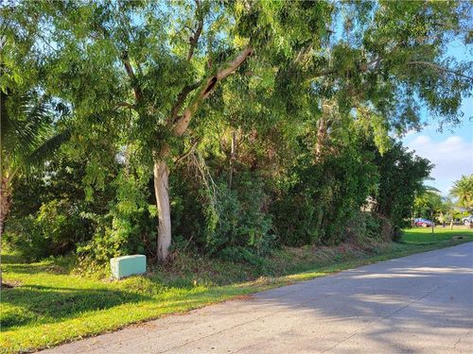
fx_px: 355
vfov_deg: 53.1
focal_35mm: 26
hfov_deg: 67.3
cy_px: 177
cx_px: 236
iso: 40
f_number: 1.8
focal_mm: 5.4
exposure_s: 1/376
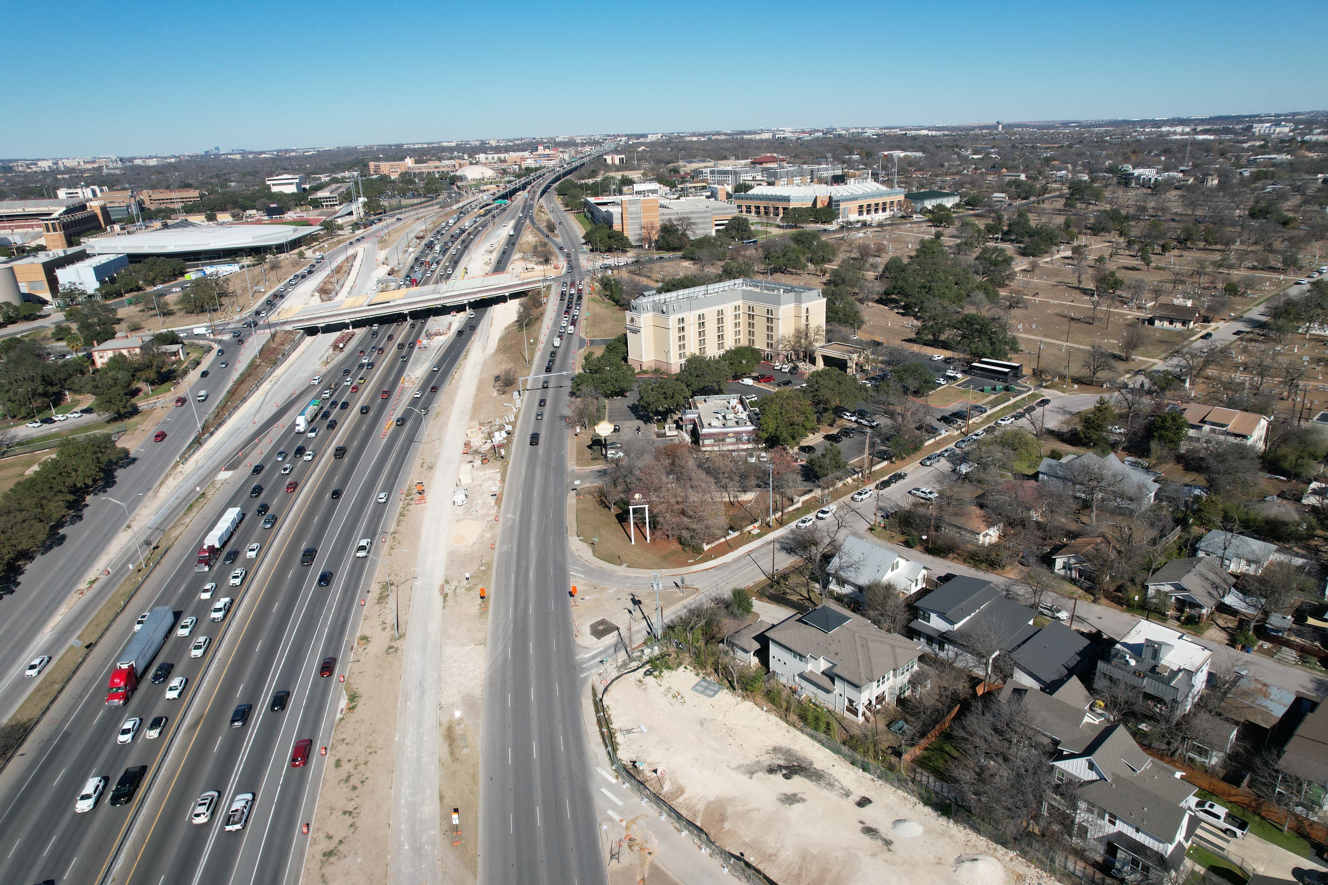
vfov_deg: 57.2
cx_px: 664
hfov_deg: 78.6
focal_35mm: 22
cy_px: 442
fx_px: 811
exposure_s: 1/3000
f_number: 2.8
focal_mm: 8.38
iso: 120
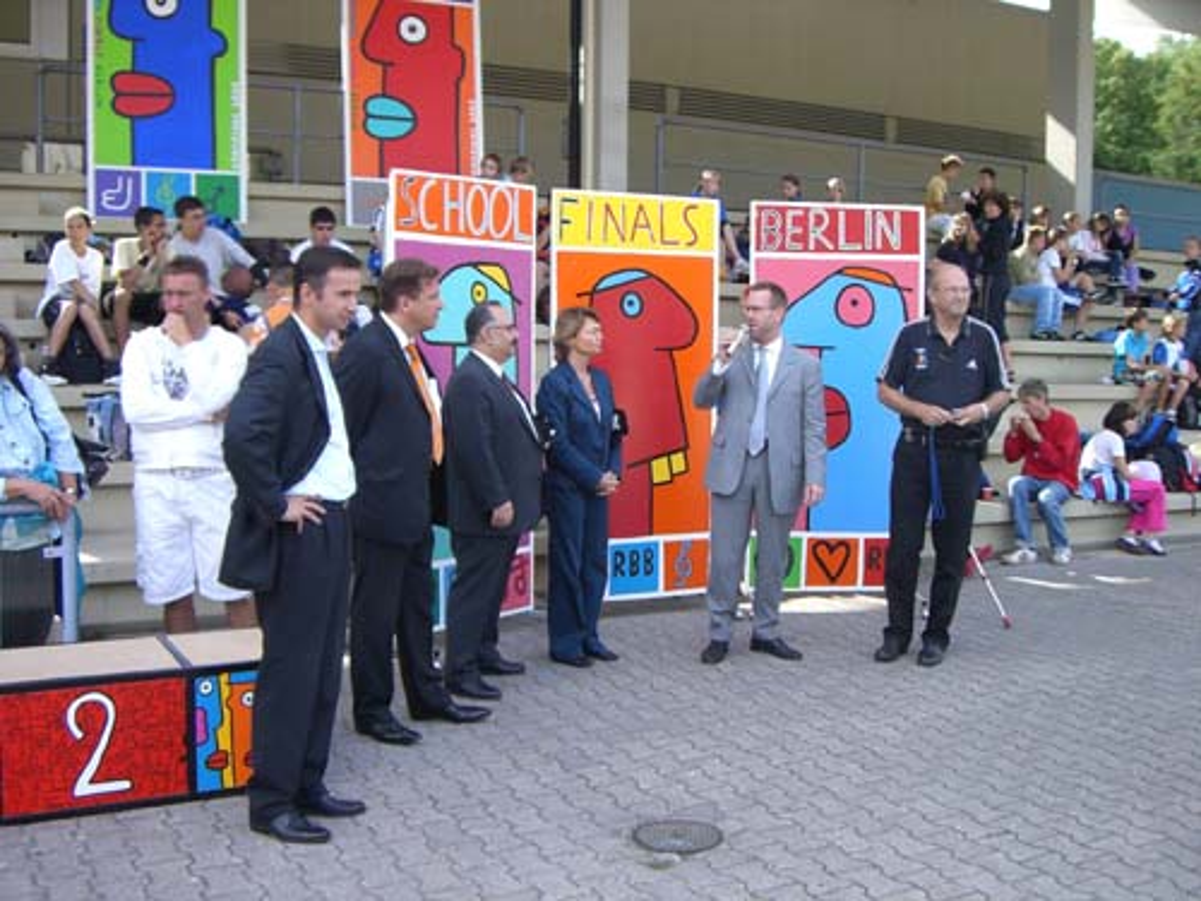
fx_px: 1318
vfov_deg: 37.7
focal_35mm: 38
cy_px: 450
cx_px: 600
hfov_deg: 49.0
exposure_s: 1/250
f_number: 2.7
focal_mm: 6.2
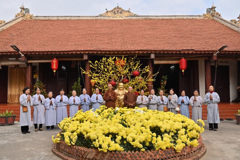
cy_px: 82
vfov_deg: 45.0
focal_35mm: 29
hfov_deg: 63.6
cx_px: 117
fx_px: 193
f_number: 9
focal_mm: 28
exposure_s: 1/250
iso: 160
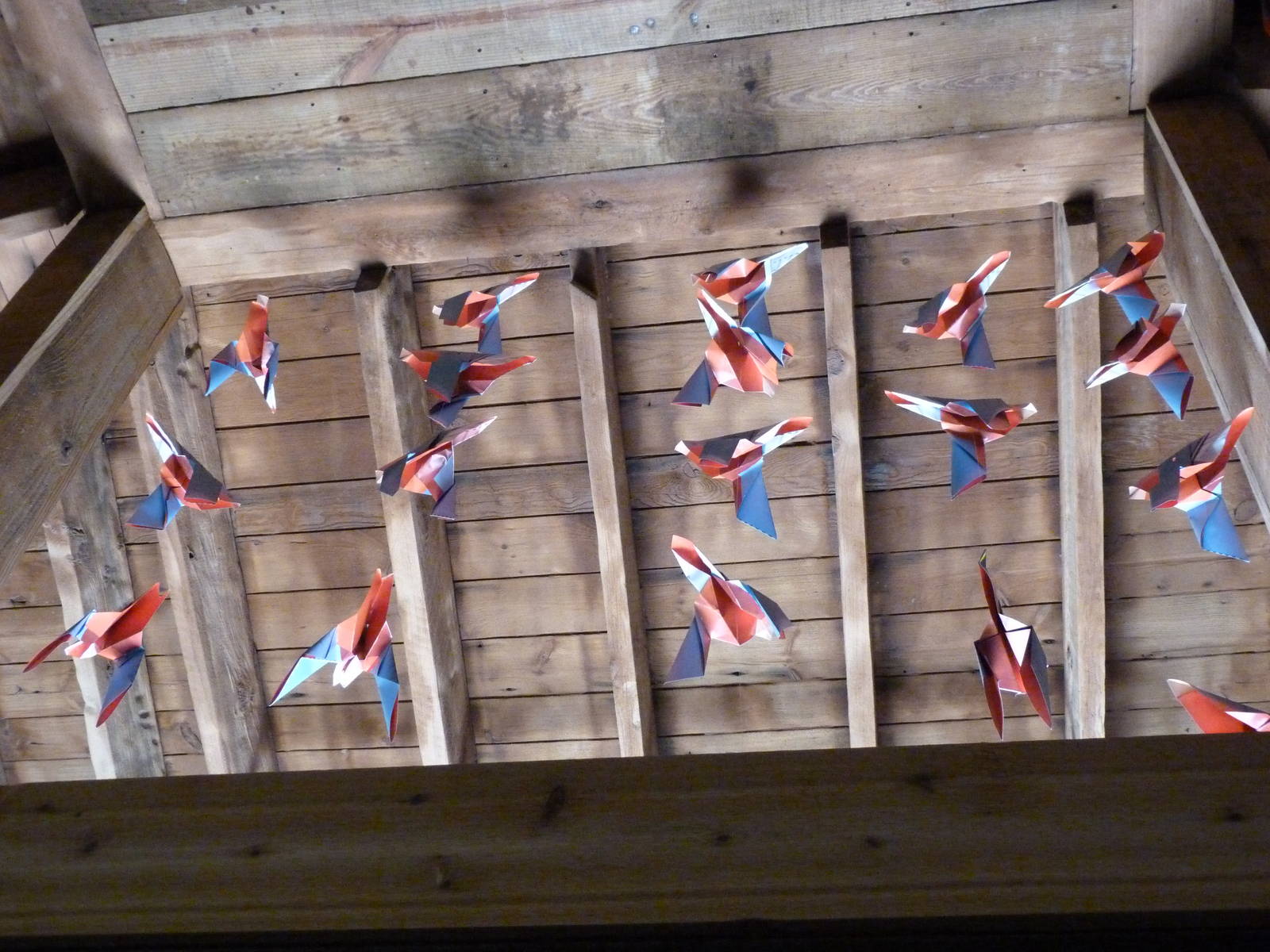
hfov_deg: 46.8
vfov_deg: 36.0
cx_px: 635
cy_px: 476
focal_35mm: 40
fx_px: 1468
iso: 800
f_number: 3.1
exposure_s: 1/50
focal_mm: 7.3
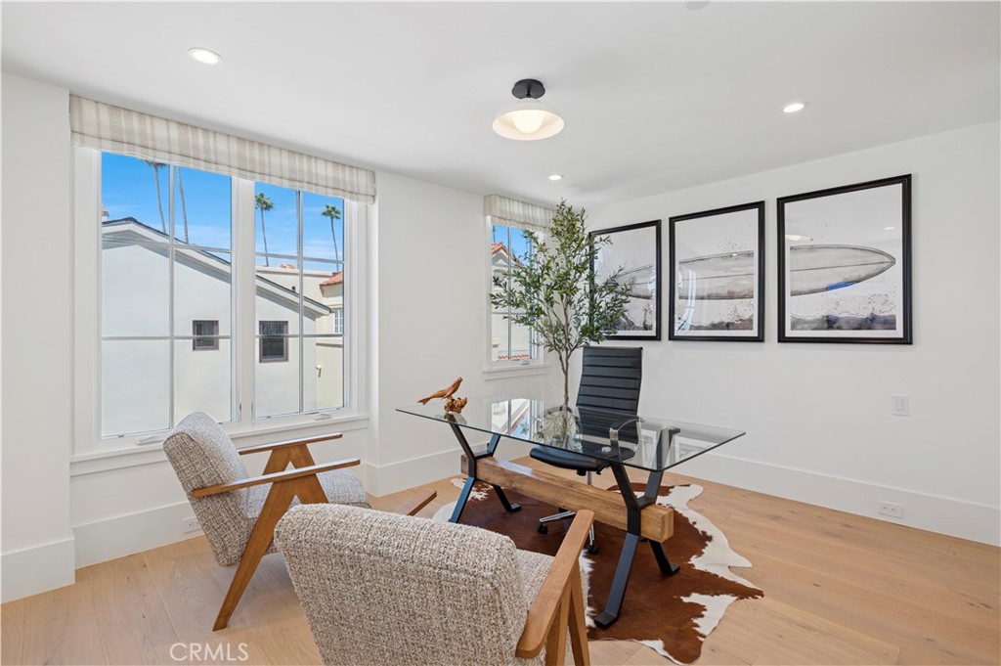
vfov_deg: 73.7
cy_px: 333
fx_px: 445
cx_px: 500
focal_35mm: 16
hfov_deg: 96.8
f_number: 8
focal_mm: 16
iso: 100
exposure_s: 1/80
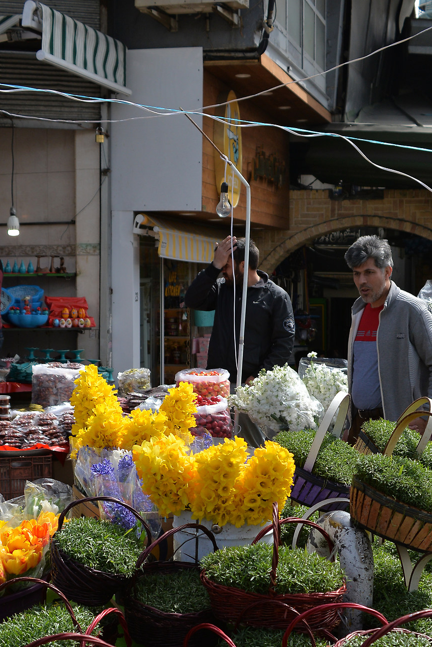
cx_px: 230
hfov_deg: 20.9
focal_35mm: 65
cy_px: 470
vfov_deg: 30.5
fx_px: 1168
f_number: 6.3
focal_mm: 35
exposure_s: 1/1600
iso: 320
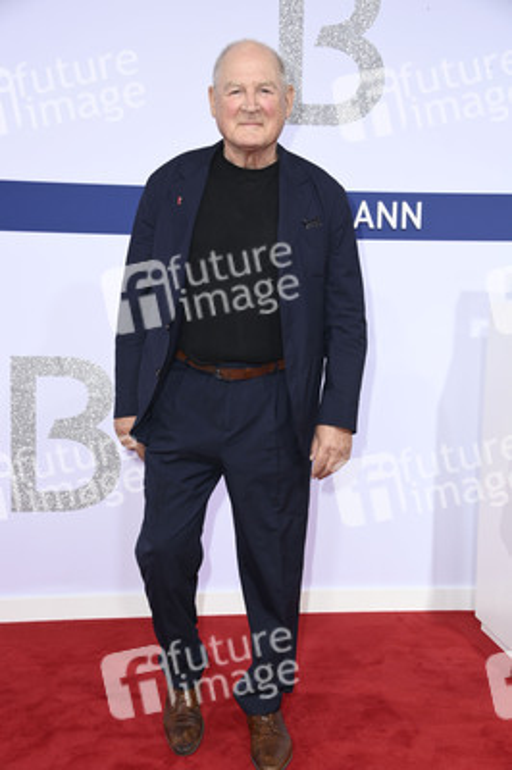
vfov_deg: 41.1
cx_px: 256
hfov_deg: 28.0
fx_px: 1026
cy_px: 385
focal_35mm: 48
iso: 800
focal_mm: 48
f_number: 5.6
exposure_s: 1/200
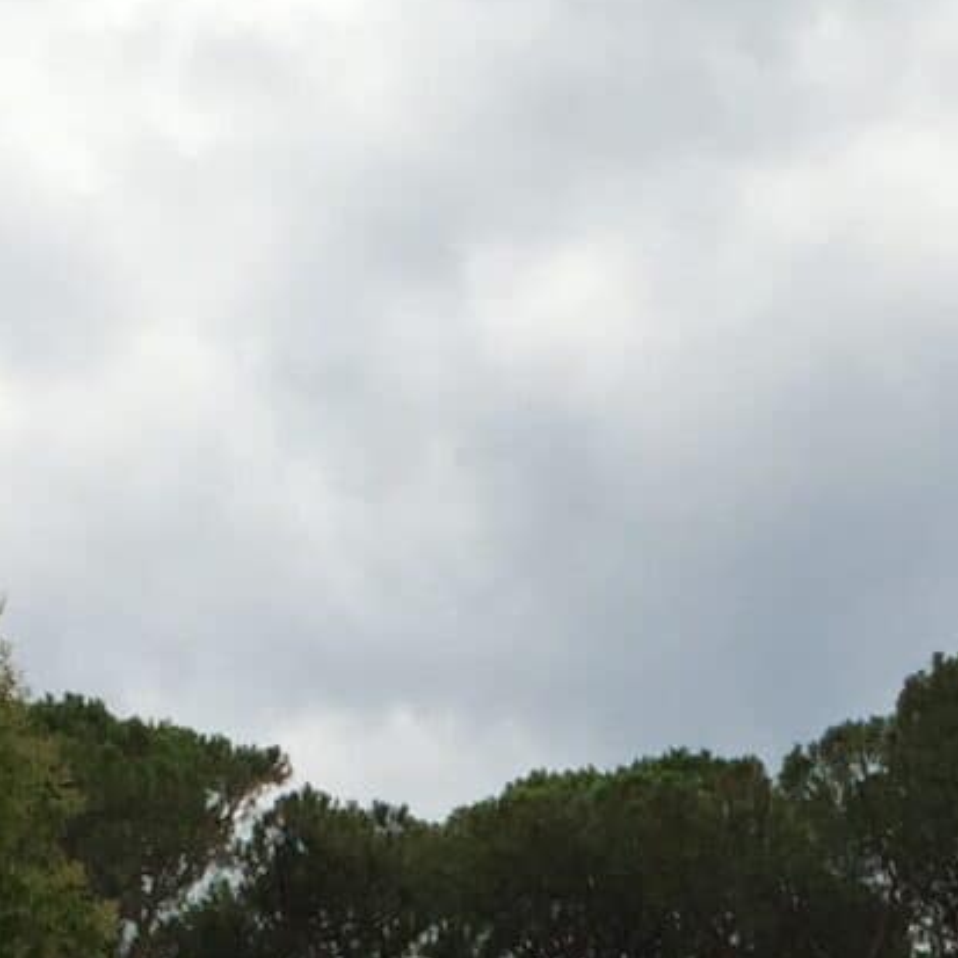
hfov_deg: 10.8
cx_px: 1144
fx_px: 4978
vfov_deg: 10.1
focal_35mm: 159
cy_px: 1988
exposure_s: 1/1721
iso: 32
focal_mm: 4.15
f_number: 2.2
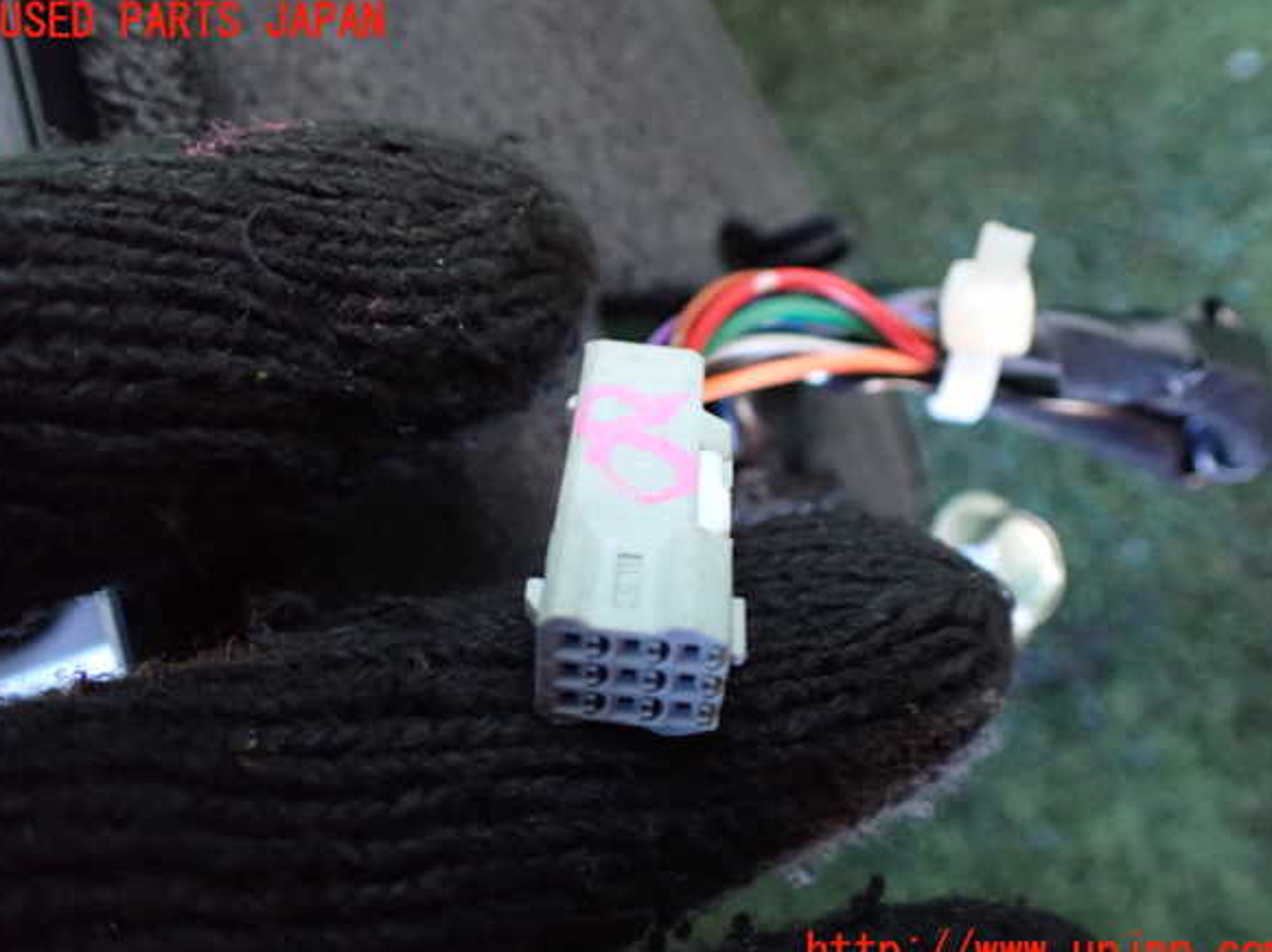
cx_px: 644
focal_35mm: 31
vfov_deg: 45.4
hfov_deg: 58.4
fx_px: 1138
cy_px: 488
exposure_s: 1/30
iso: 1250
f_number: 2.3
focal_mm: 5.4
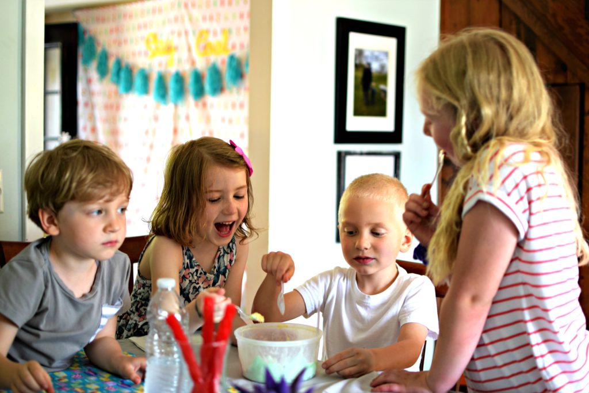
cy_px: 196
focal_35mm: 52
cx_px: 294
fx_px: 859
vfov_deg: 25.8
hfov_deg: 37.8
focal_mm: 35
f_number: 1.8
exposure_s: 1/60
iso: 250
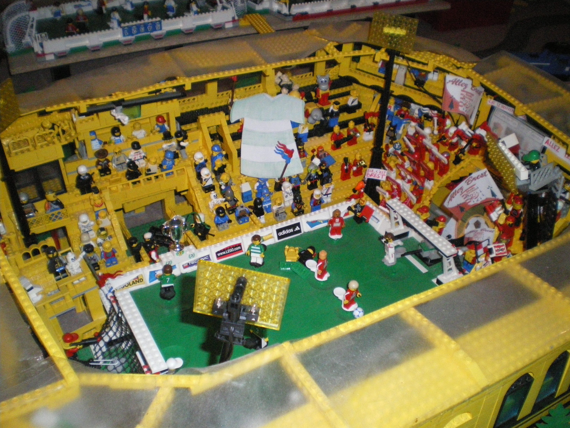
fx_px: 593
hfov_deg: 51.4
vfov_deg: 39.7
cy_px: 214
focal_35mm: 36
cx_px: 285
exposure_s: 1/50
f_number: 3.1
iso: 800
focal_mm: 6.3
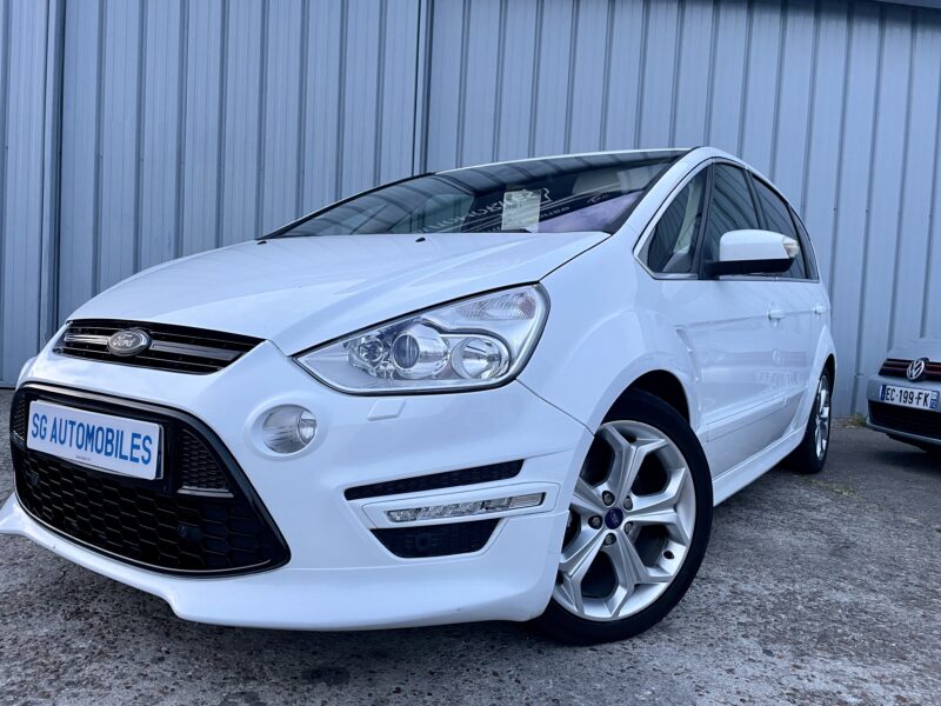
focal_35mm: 26
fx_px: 707
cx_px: 470
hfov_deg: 67.3
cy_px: 353
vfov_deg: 53.1
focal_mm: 4.2
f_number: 1.6
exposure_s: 1/60
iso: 125
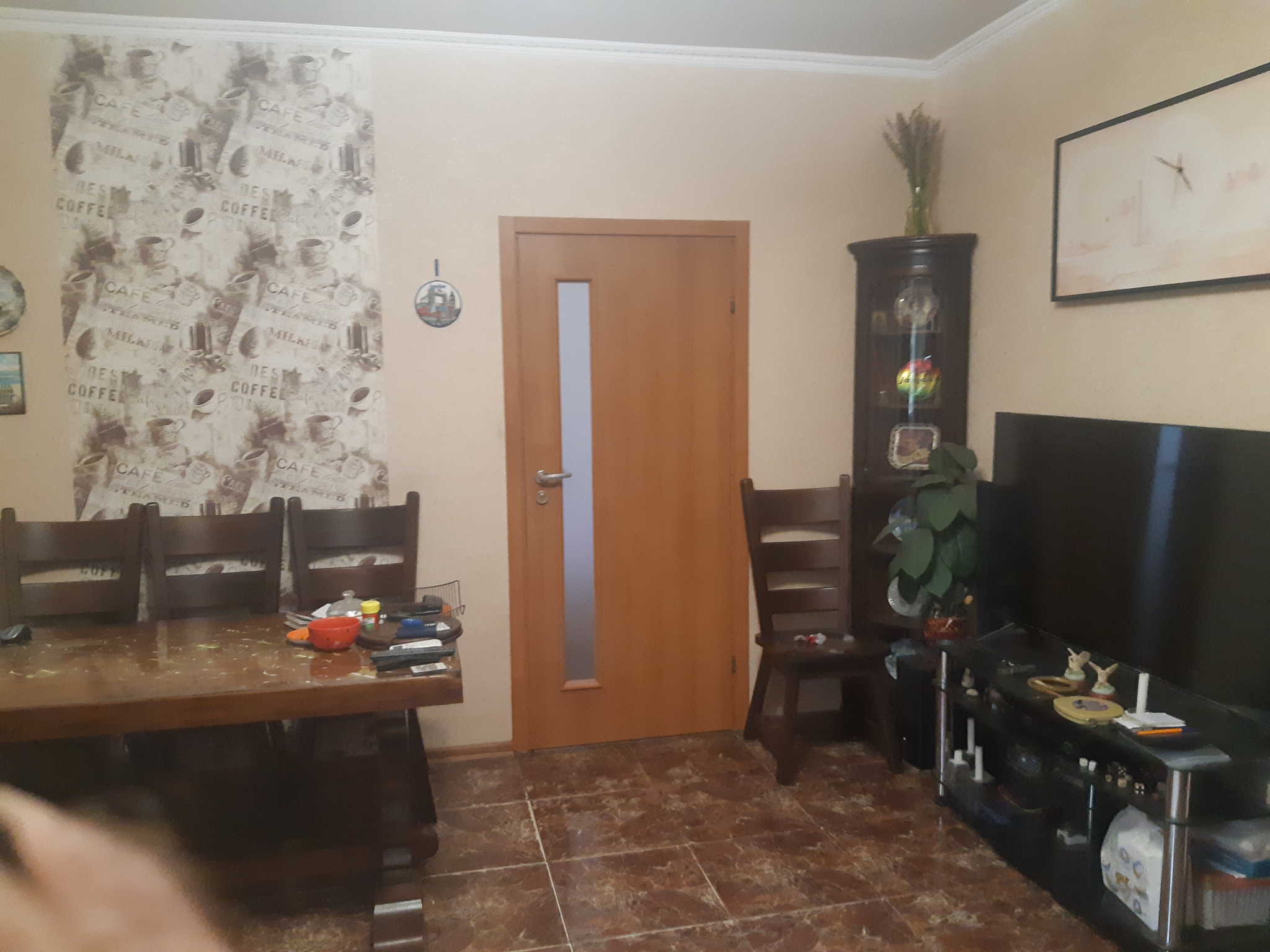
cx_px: 635
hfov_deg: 67.3
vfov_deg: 53.1
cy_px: 476
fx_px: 954
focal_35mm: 26
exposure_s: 1/25
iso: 400
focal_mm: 3.93
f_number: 1.7
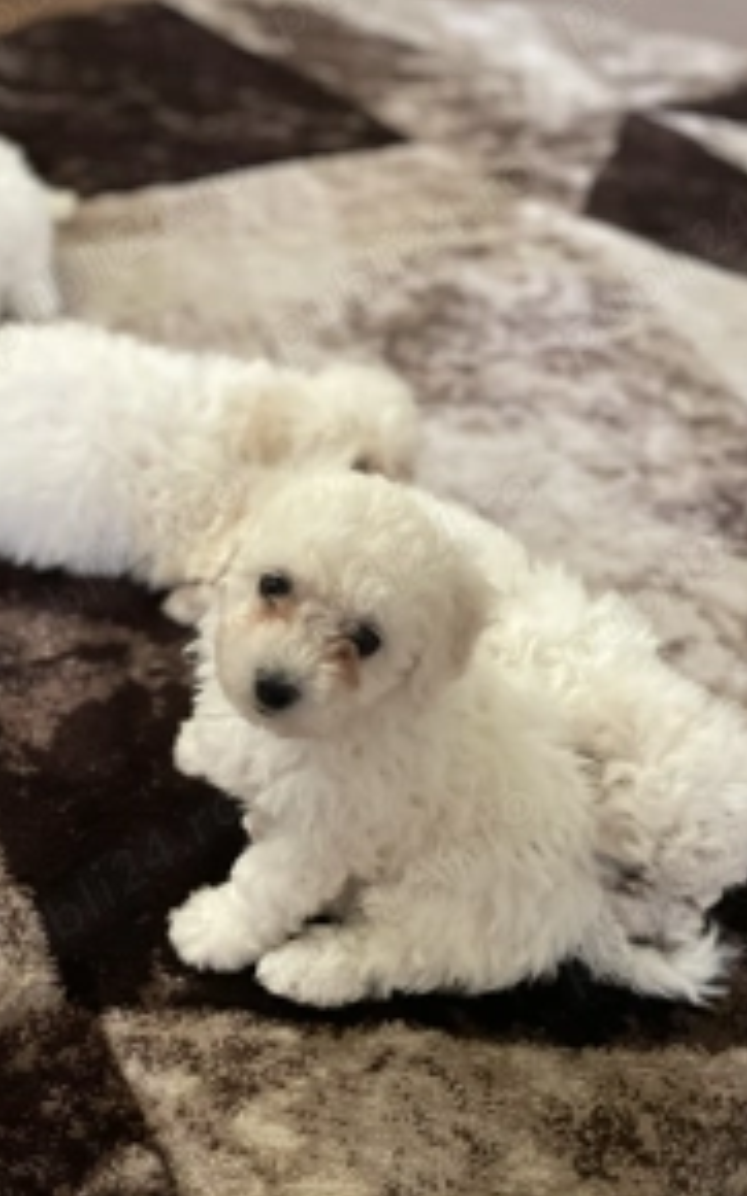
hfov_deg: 33.3
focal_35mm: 38
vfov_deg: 51.5
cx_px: 256
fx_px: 1239
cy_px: 639
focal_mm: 4.2
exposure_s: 1/45
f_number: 1.6
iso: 500
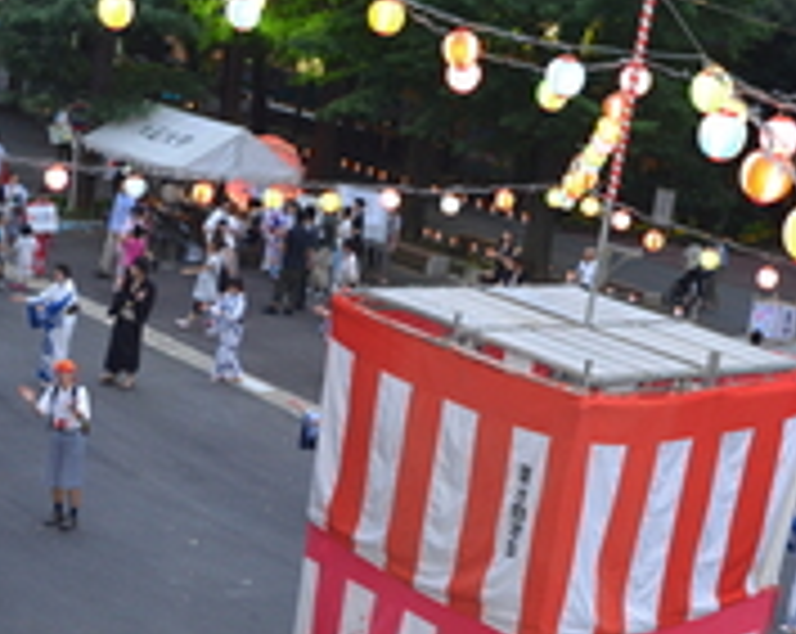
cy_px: 423
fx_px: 1646
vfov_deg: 21.7
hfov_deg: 27.2
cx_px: 423
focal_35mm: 70
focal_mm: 22
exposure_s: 1/60
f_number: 4
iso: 1000
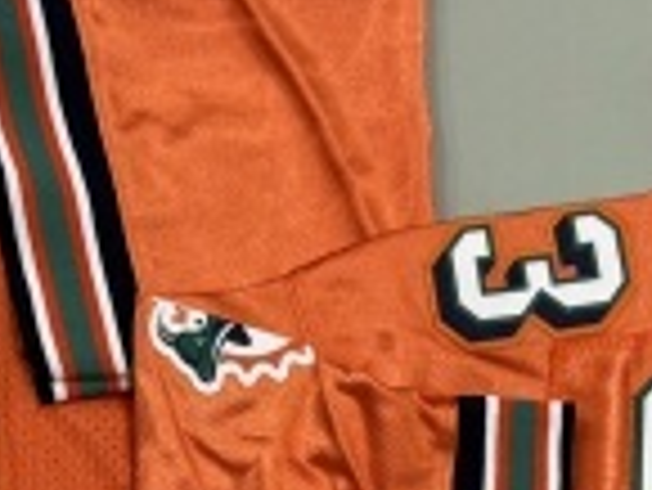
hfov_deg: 14.9
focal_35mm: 132
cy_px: 899
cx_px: 324
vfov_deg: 10.5
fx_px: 2488
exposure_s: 1/50
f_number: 1.78
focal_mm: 6.76
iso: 125
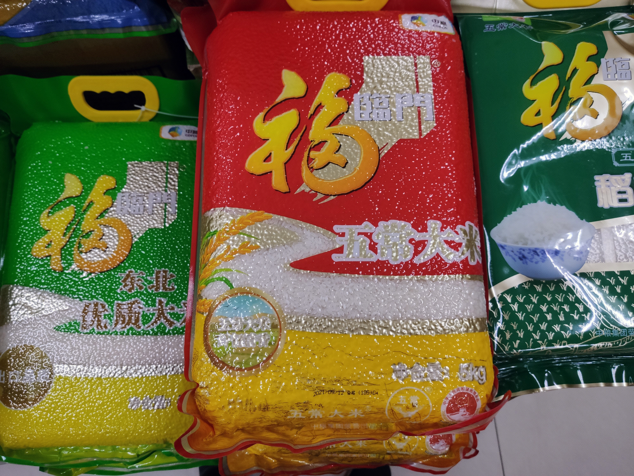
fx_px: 476
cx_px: 317
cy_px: 238
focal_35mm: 26
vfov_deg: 53.1
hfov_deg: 67.3
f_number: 1.75
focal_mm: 4.75
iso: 344
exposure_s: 1/100
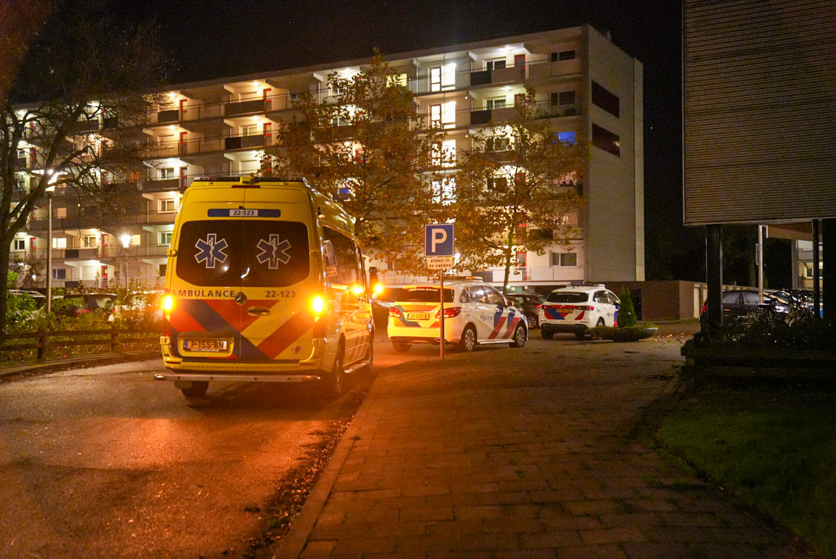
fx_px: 976
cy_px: 280
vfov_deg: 31.9
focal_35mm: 42
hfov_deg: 46.4
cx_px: 418
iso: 12800
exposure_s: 1/50
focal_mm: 42
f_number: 2.8
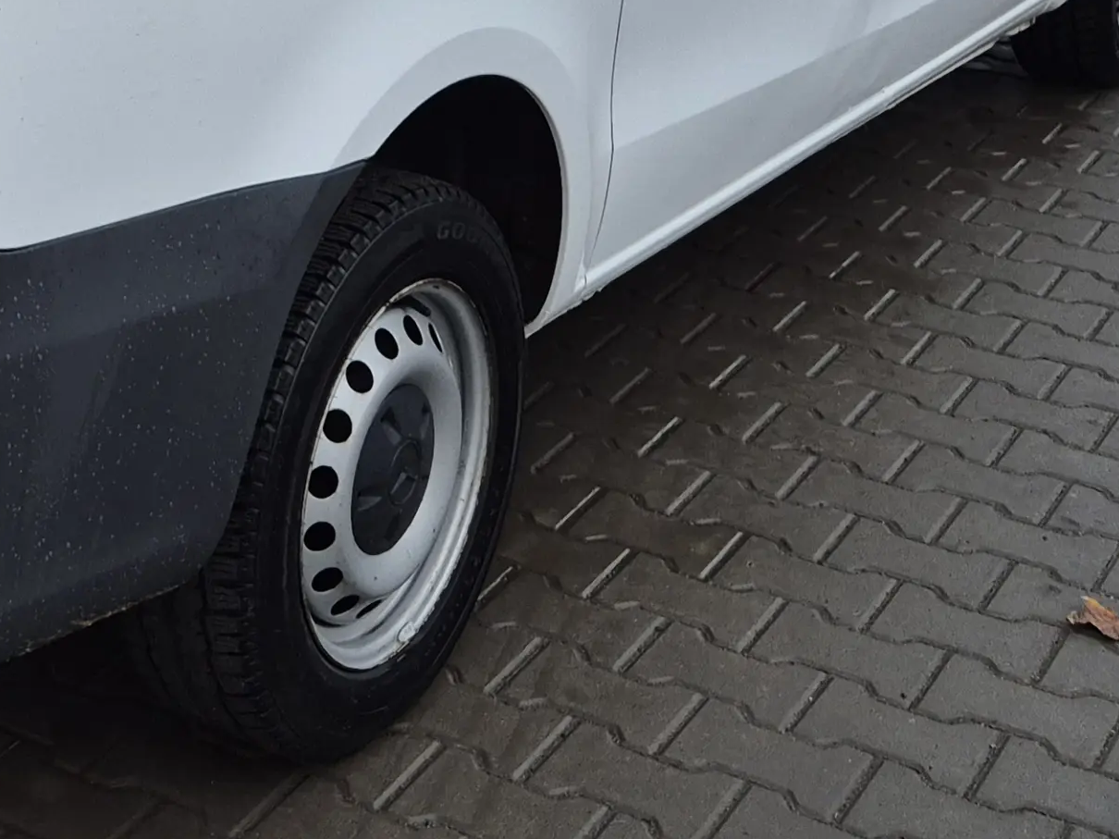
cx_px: 16
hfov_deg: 25.4
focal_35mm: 73
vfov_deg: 18.9
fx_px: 2359
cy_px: -196
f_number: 1.8
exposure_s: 1/180
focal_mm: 5.4
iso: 200
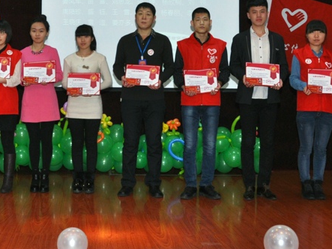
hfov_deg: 31.7
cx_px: 92
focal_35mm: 60
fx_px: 575
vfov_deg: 24.2
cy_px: 74
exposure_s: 1/60
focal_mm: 18
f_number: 5
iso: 400
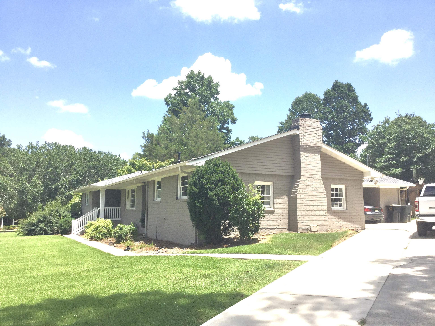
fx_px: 390
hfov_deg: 58.4
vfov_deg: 45.4
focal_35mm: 31
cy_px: 163
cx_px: 218
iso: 25
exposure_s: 1/1314
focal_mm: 3.3
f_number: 2.4
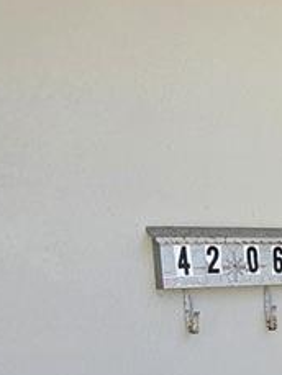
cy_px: 439
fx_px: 738
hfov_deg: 18.5
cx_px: 453
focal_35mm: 68
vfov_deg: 25.8
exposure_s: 1/164
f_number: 2.2
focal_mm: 2.2
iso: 50
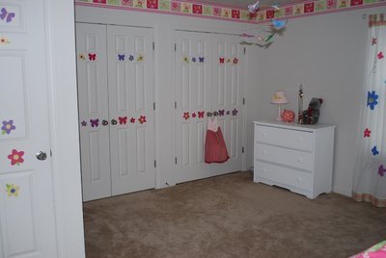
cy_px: 129
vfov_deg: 40.1
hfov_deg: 57.2
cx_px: 193
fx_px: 354
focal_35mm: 33
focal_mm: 22
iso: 200
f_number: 4
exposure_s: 1/60
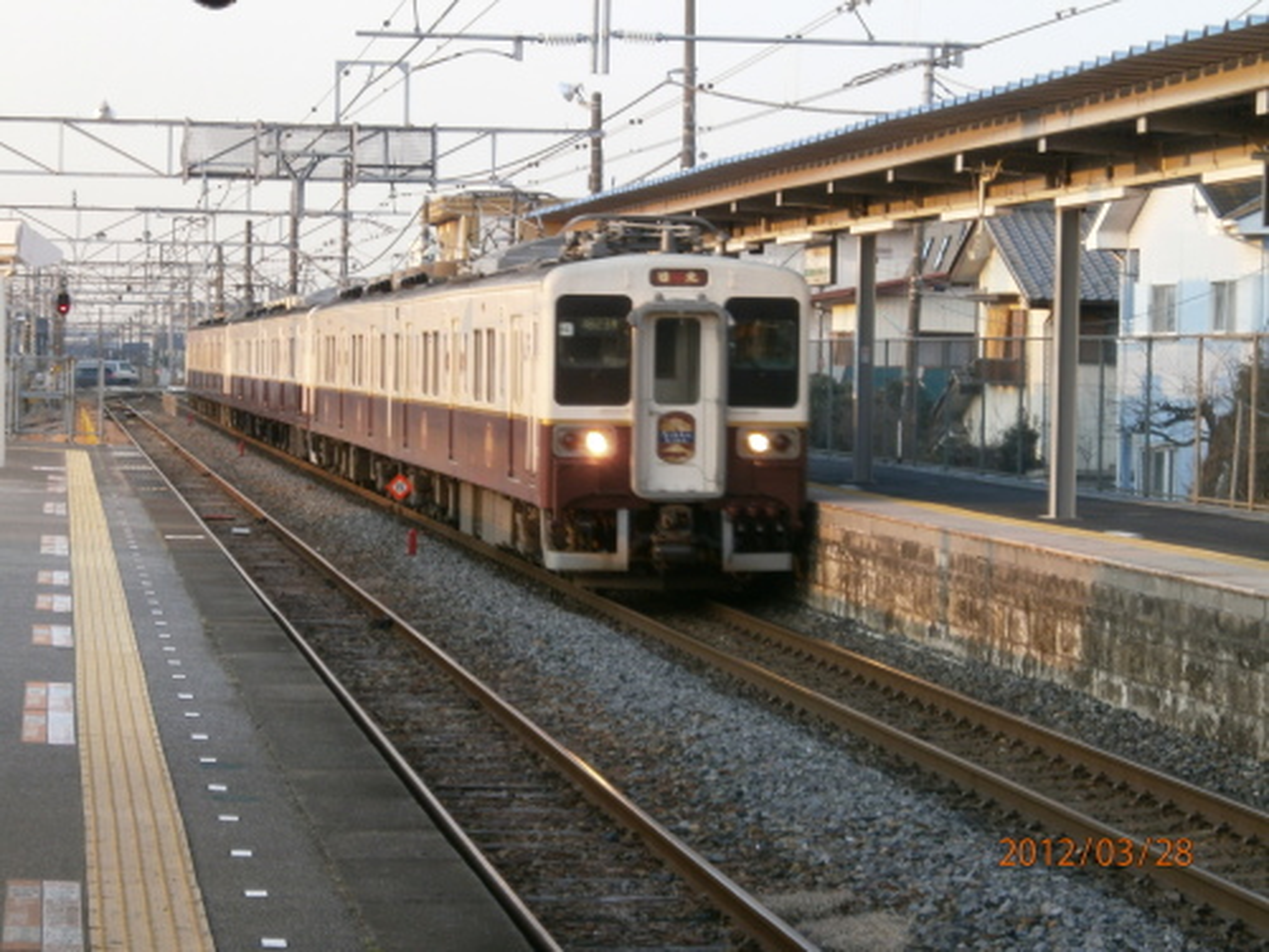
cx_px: 634
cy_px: 476
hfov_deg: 18.2
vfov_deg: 13.7
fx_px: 3959
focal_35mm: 108
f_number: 6.5
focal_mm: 19.2
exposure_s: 1/50
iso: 125
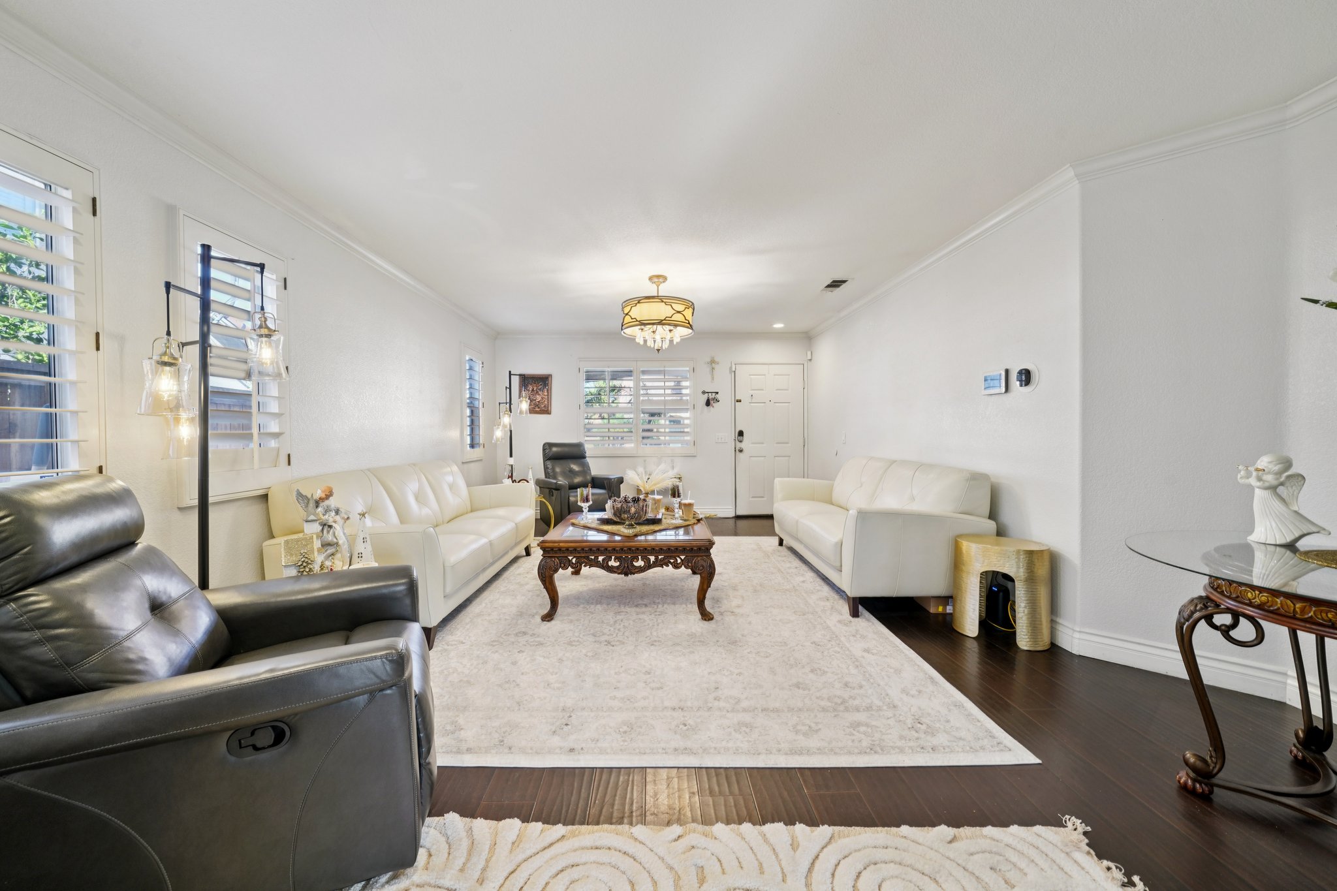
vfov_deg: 85.4
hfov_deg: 108.3
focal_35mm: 13
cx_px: 668
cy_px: 446
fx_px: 483
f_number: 8
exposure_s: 1/20
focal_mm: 13
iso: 400
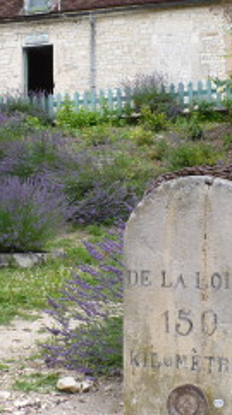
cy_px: 203
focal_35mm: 67
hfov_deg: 17.8
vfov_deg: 31.5
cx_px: 62
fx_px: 735
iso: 100
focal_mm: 6.1
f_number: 2.8
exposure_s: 1/200
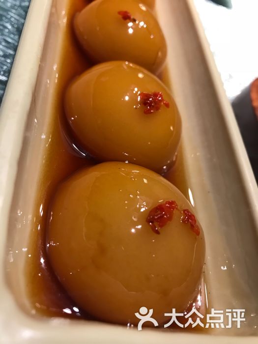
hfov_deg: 49.7
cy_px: 172
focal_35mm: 28
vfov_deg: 63.4
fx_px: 278
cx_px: 129
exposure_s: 1/25
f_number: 1.8
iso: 40
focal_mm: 3.99
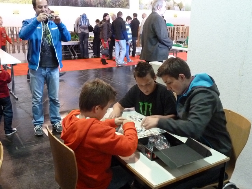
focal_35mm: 37
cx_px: 126
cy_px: 94
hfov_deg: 50.1
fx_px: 269
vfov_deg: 38.7
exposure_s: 1/30
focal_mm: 6.1
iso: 800
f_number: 3.6
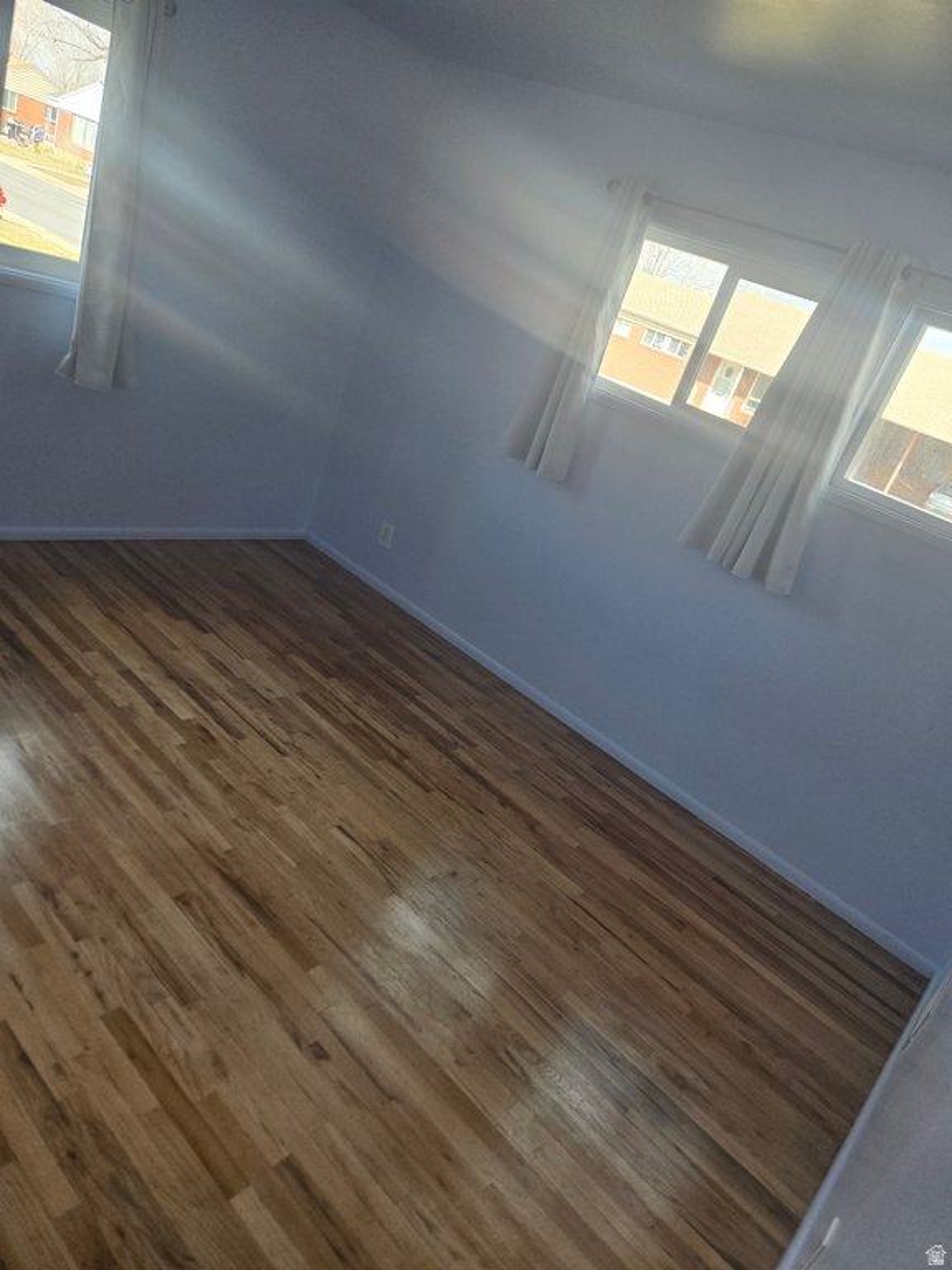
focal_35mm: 23
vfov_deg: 73.9
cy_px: 635
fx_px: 843
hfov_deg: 58.9
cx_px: 476
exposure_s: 1/508
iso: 125
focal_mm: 5.4
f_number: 1.8
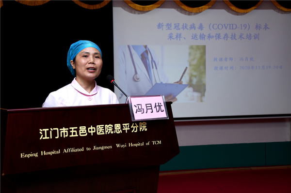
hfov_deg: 38.2
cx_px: 146
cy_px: 96
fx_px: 420
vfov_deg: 25.9
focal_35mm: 52
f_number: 4.2
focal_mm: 35
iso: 500
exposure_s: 1/100
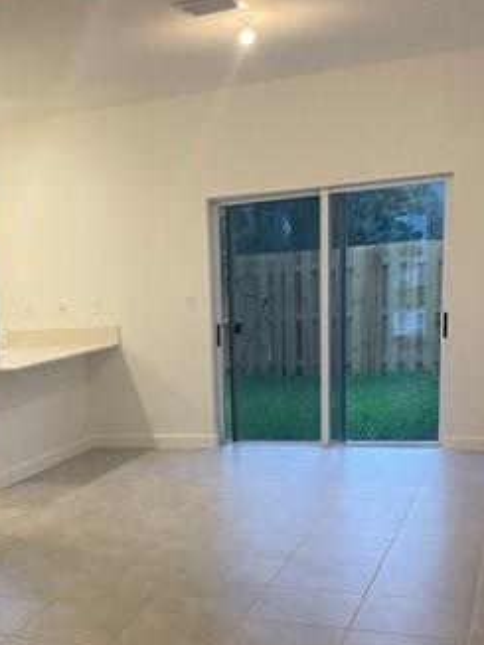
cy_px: 518
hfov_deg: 27.8
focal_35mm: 51
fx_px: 950
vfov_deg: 36.2
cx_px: 75
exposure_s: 1/60
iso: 100
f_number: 1.6
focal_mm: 4.2
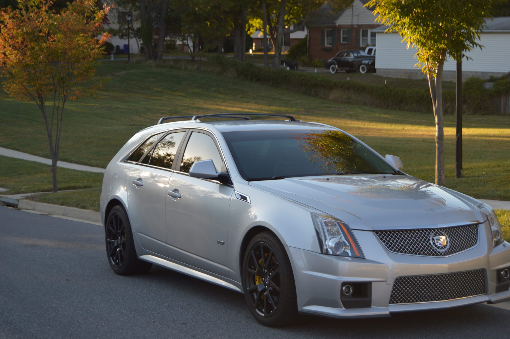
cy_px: 170
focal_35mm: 68
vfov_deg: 20.1
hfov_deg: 29.9
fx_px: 955
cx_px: 255
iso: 100
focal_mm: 45
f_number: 5.3
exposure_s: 1/125
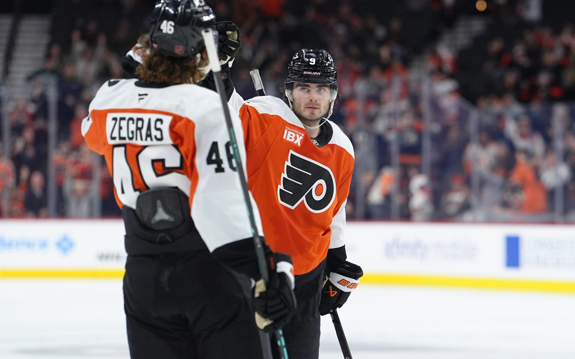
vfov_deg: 9.8
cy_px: 174
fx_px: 2100
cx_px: 287
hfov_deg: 15.6
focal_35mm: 134
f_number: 2.5
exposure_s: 1/2000
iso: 1600
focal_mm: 131
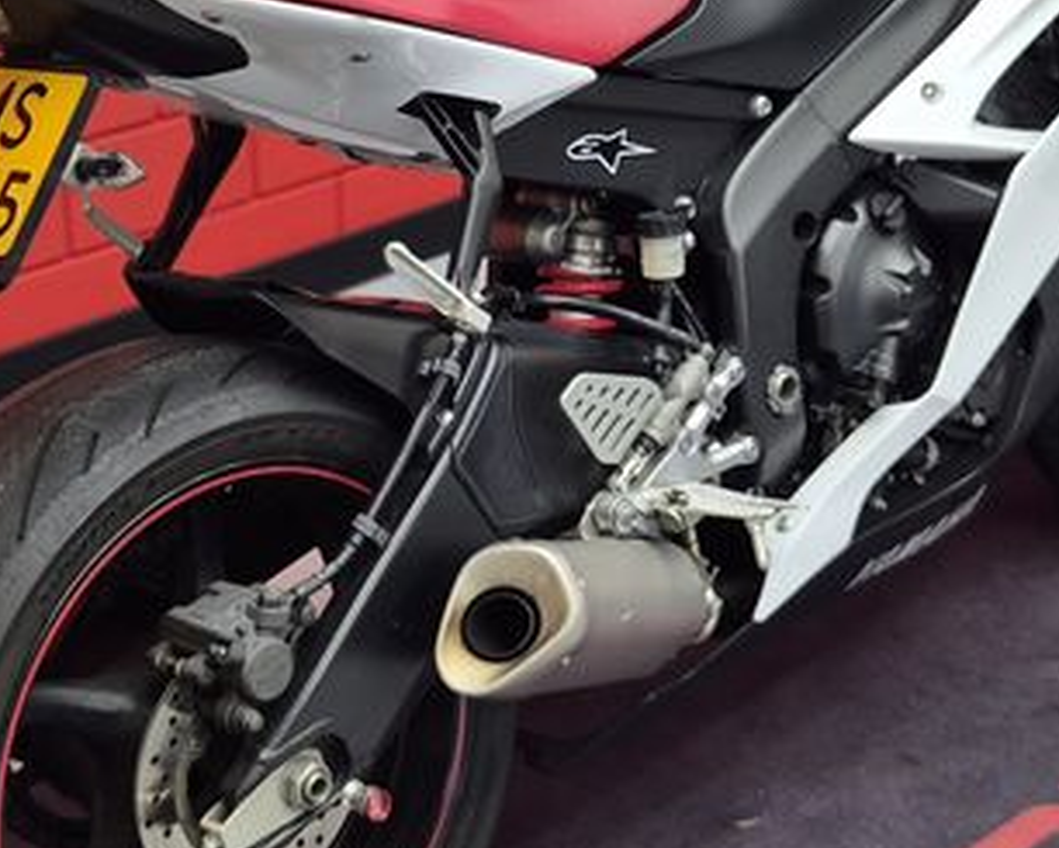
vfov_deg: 31.8
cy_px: 263
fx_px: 1474
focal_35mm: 47
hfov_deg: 39.5
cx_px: 533
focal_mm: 5.4
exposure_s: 1/100
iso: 200
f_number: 1.8
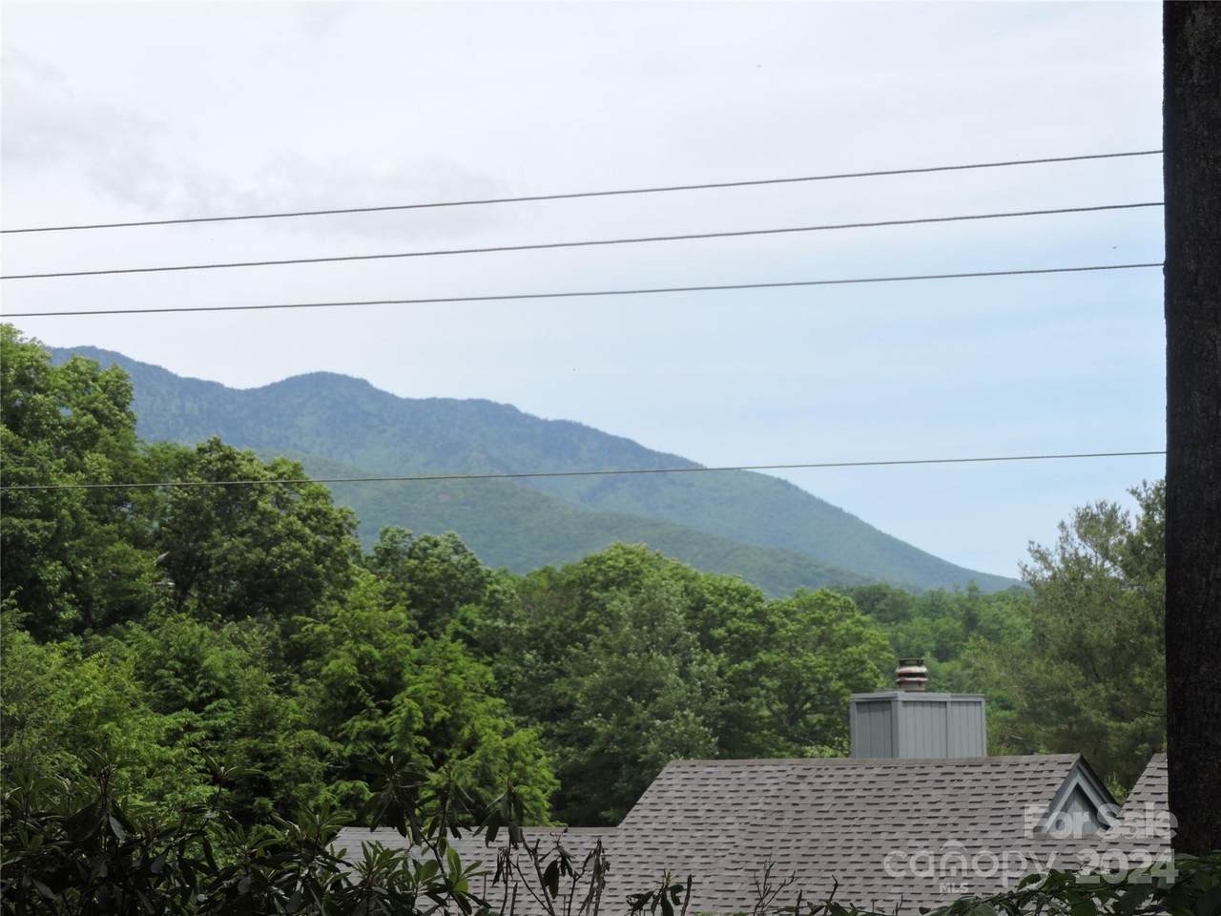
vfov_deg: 16.4
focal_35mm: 90
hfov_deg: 21.8
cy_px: 458
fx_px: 3175
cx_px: 610
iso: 100
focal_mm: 16.1
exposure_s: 1/640
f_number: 4.1
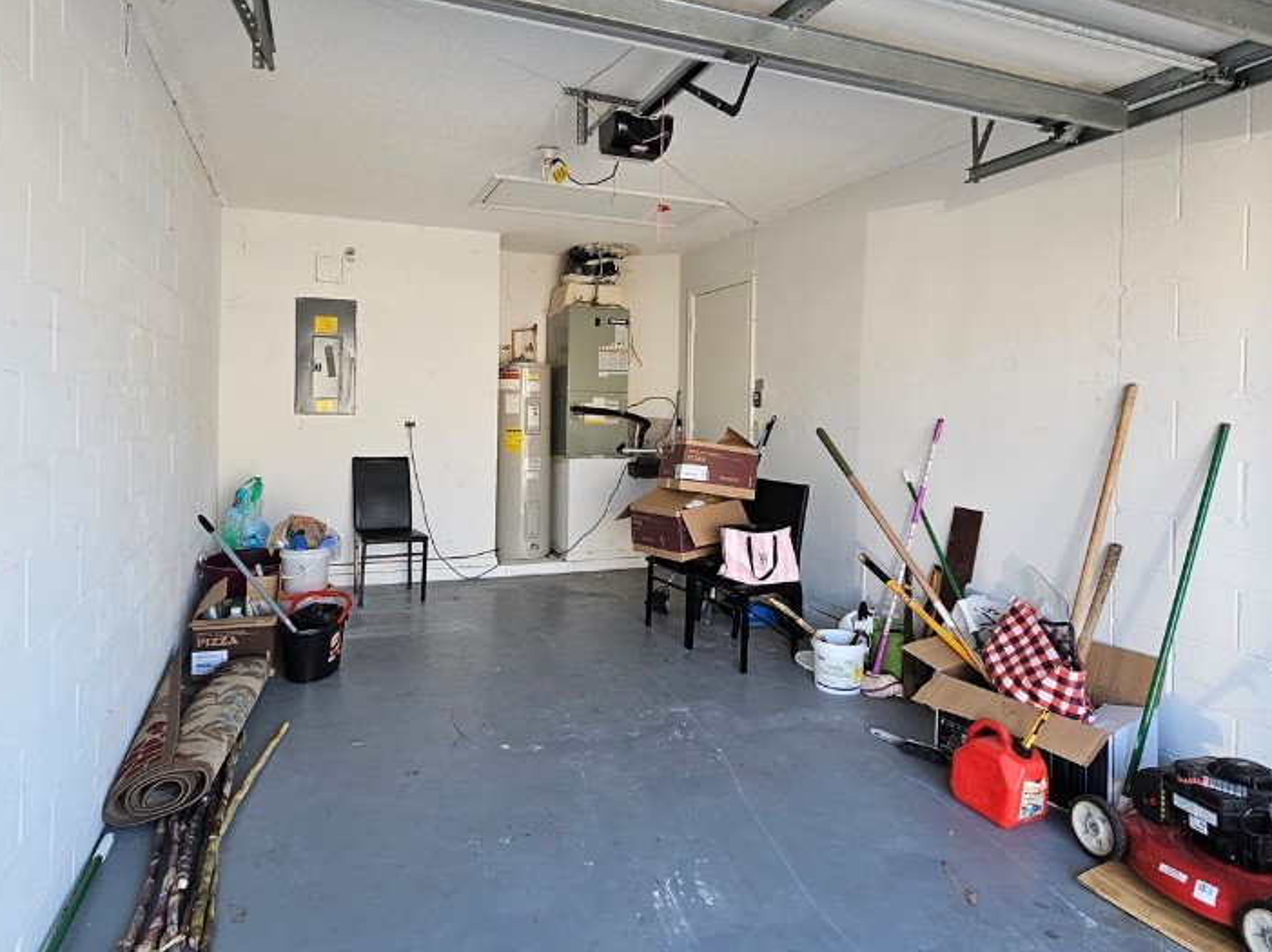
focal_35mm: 19
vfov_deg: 68.4
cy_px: 415
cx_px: 613
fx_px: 698
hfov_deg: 84.7
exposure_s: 1/120
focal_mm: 2.2
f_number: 2.2
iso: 80
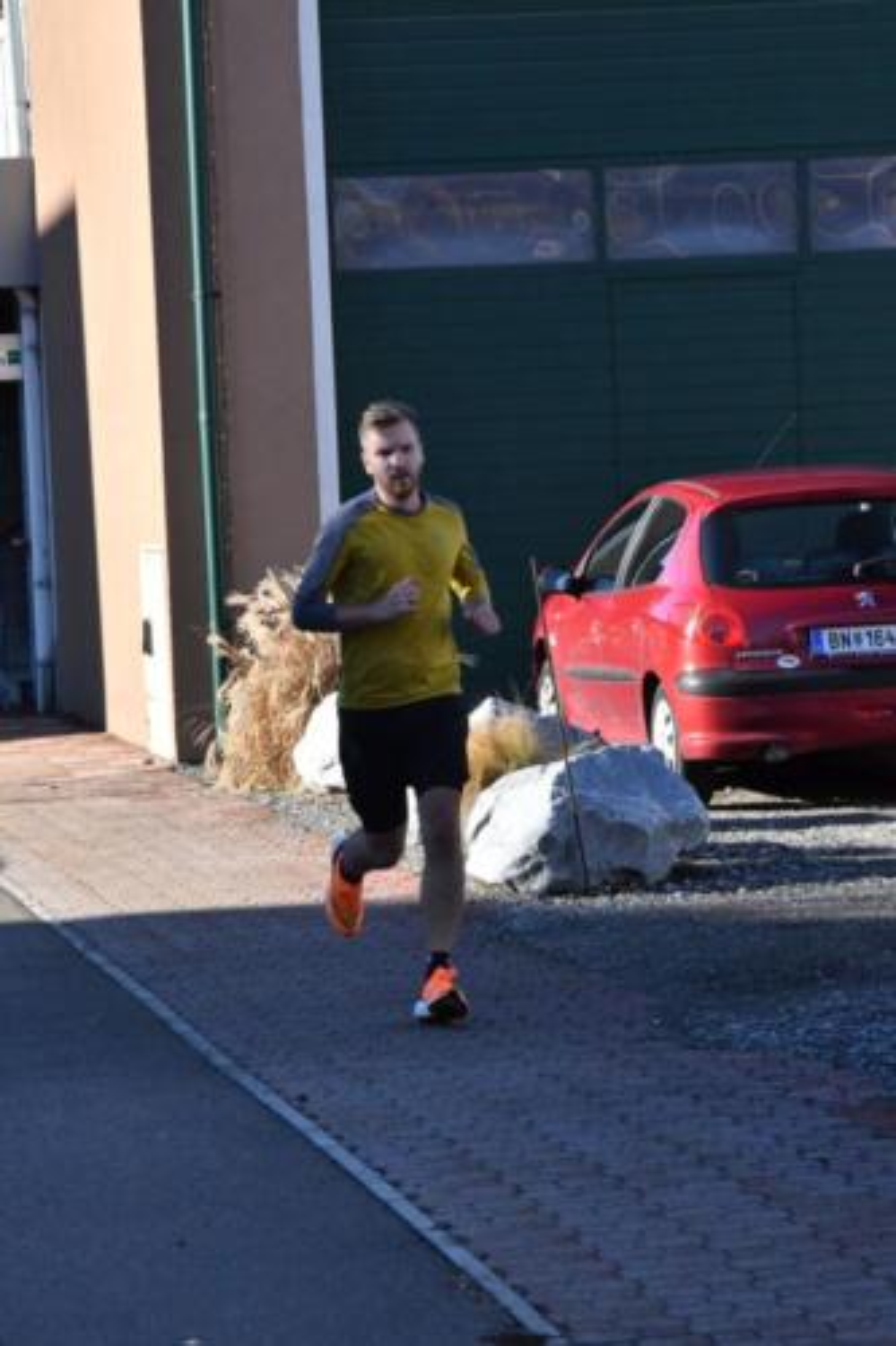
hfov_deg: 8.7
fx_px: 5884
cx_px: 448
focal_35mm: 158
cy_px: 673
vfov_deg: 13.0
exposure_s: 1/1250
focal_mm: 105
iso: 2000
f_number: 14
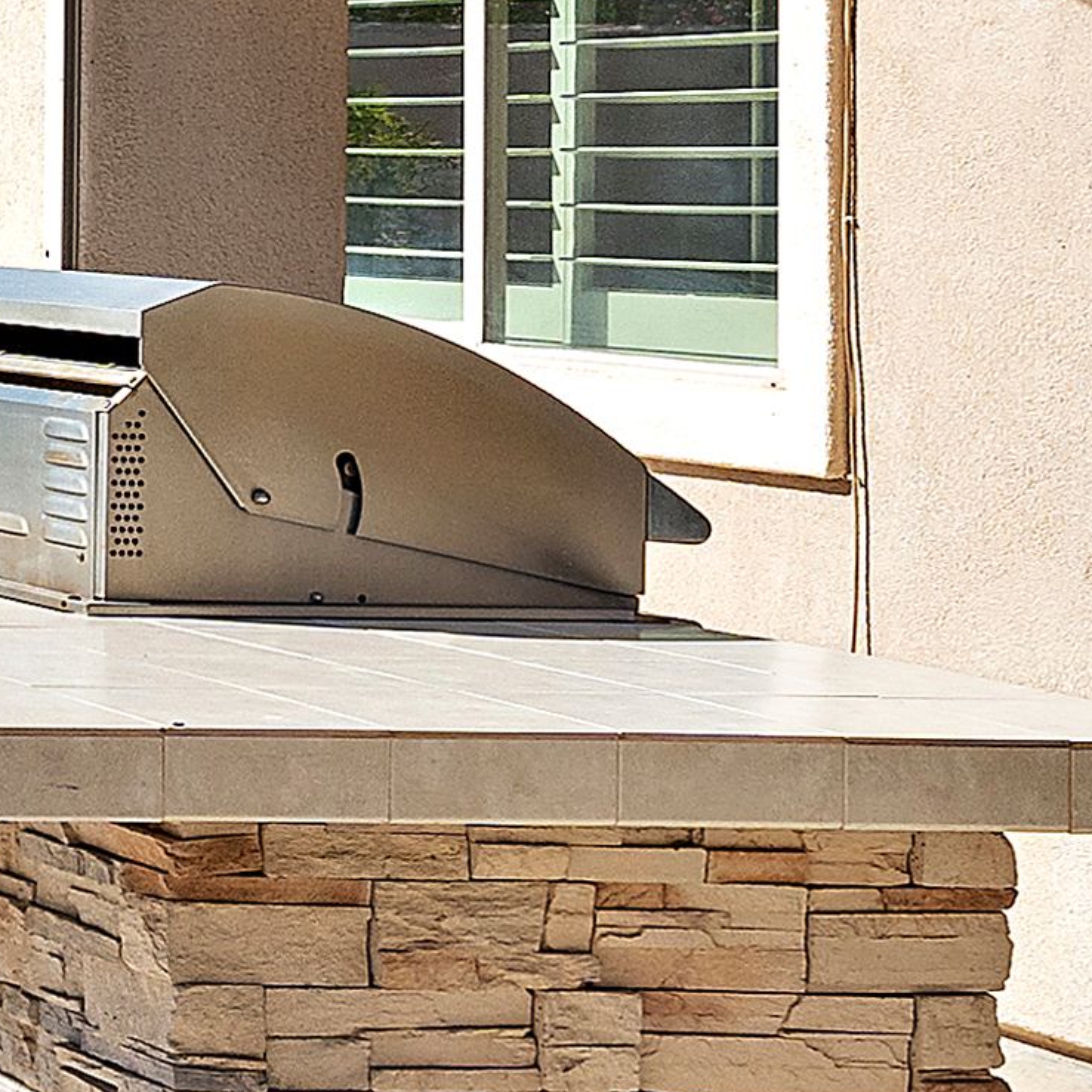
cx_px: -1940
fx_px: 4033
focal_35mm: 113
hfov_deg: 11.2
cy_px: 155
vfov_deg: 15.3
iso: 320
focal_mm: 14
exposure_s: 1/1000
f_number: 8
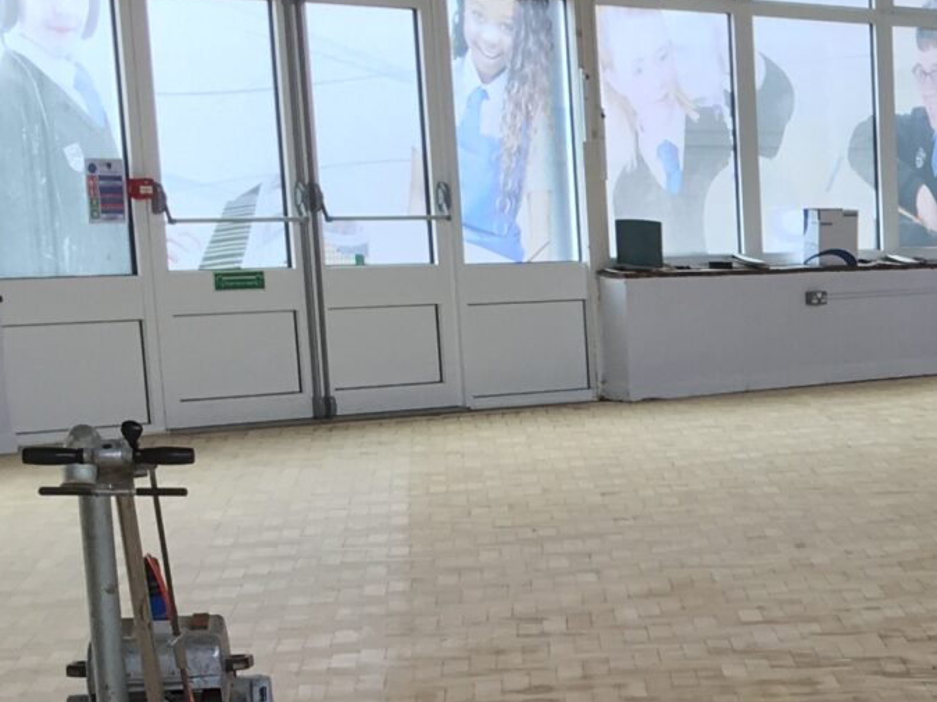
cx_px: 1521
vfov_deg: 13.1
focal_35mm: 110
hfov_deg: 16.0
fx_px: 2977
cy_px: 848
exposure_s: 1/50
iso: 25
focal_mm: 4.15
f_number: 2.2
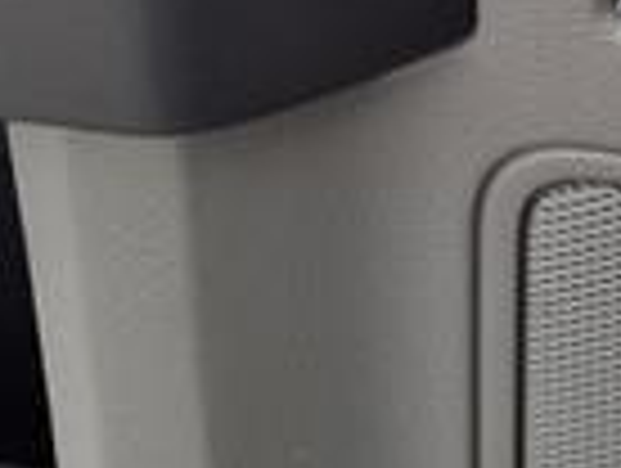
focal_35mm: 125
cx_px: 752
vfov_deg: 10.9
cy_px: -459
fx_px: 2246
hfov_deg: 15.2
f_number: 1.9
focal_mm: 3.58
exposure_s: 1/357
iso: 40
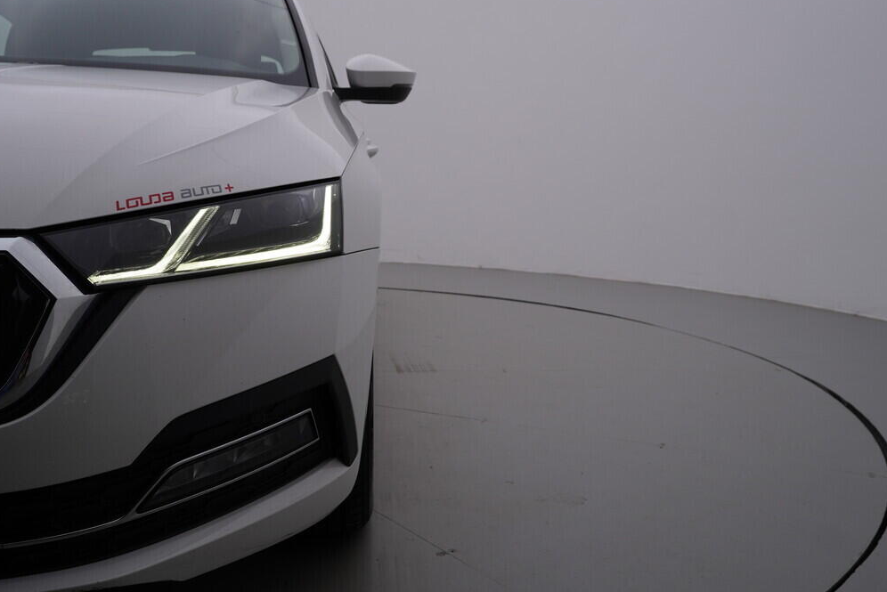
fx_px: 912
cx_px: 446
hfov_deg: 51.9
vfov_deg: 36.0
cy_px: 291
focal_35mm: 37
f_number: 5.6
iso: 125
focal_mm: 24
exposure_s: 1/160
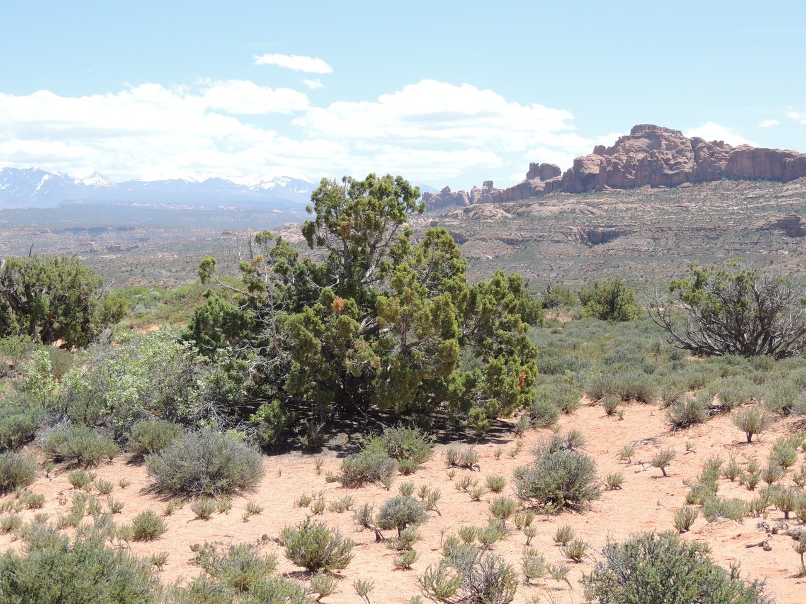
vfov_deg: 24.4
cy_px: 302
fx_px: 1397
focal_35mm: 60
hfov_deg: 32.2
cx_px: 403
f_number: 3.7
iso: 100
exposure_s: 1/640
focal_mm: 10.7
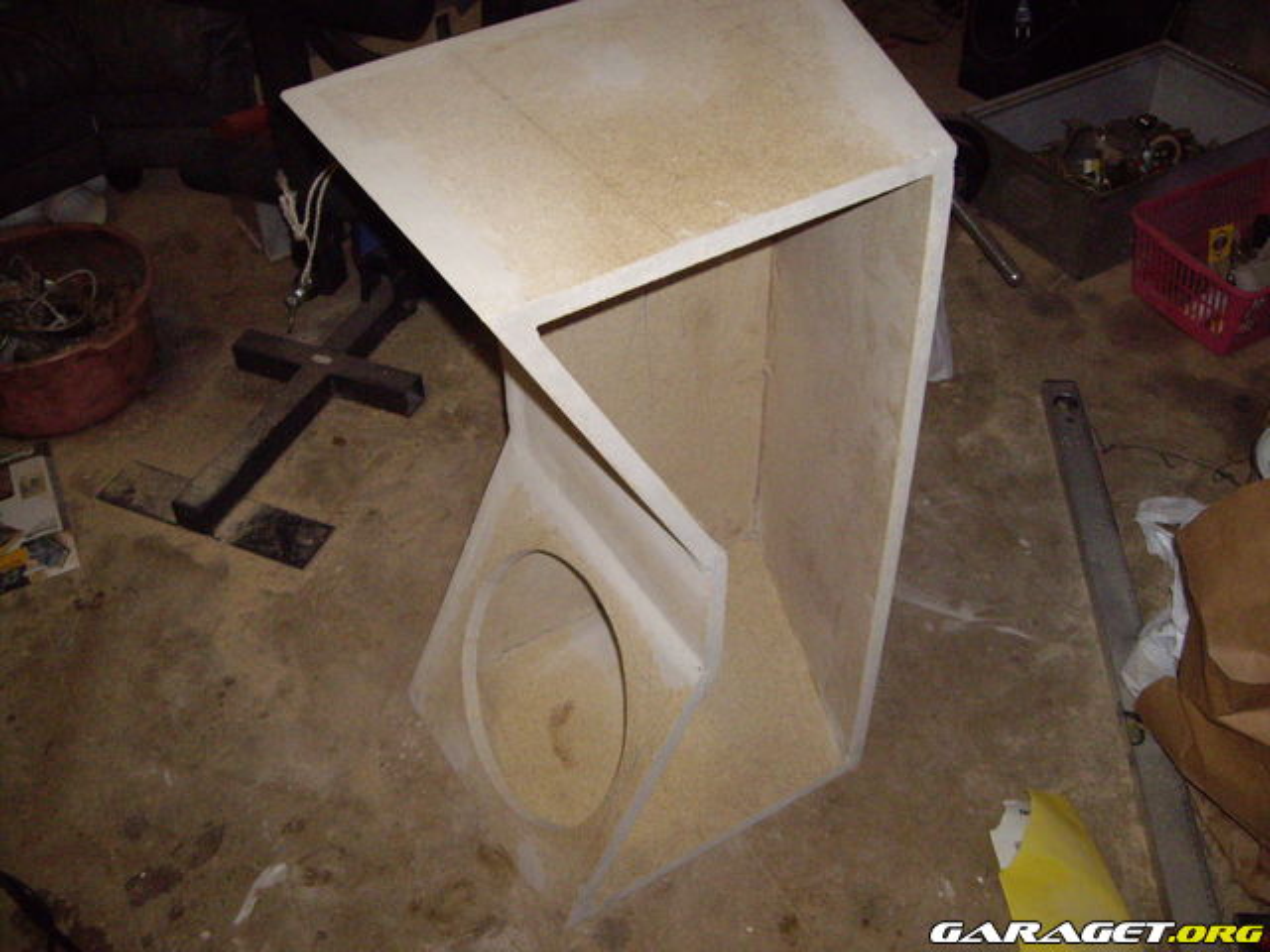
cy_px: 476
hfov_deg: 49.0
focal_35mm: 38
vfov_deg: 37.7
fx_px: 1394
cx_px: 635
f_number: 2.7
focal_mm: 6.2
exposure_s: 1/40
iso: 400
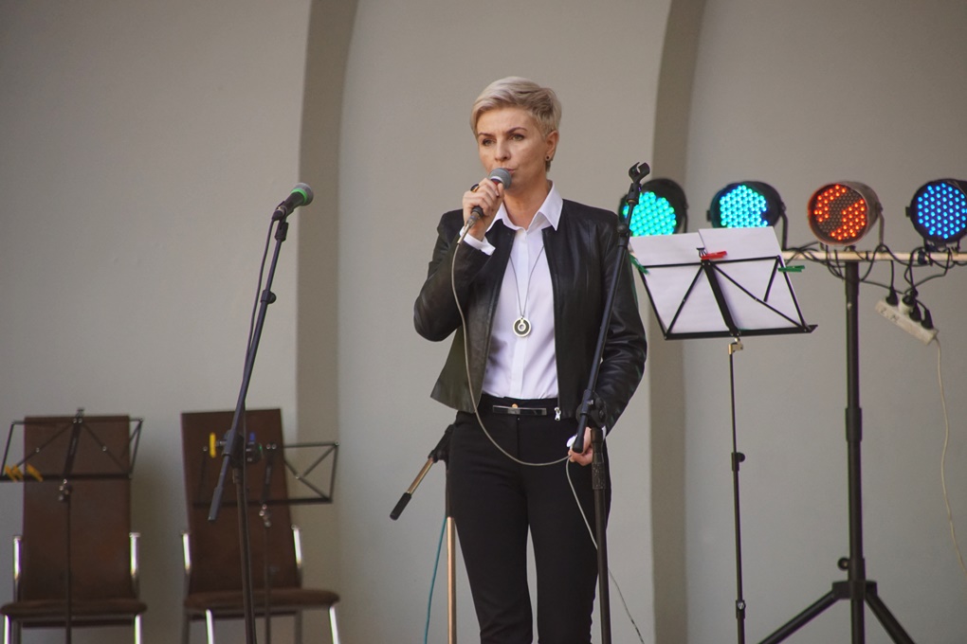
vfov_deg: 4.6
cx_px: 484
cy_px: 322
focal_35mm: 300
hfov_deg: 6.9
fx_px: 8058
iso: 800
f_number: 6.3
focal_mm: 200
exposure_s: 1/320
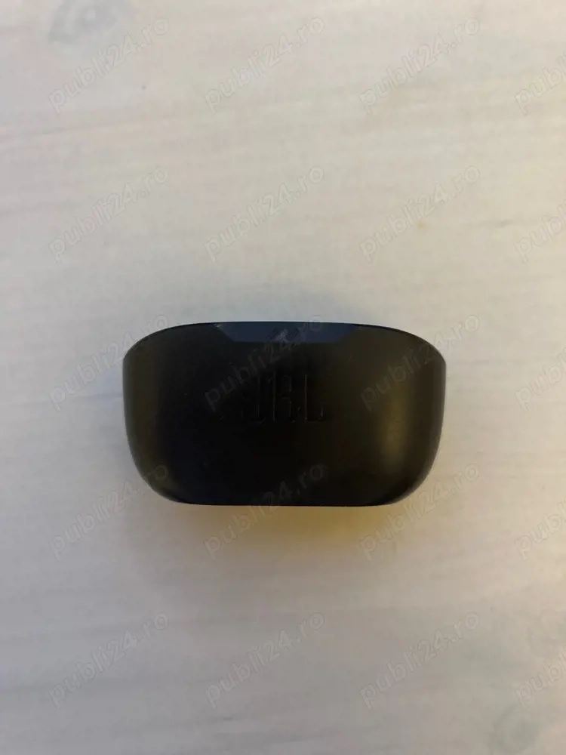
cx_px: 283
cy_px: 378
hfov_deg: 53.1
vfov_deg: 67.3
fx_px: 567
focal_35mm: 26
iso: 500
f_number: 1.5
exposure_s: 1/25
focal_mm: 5.7
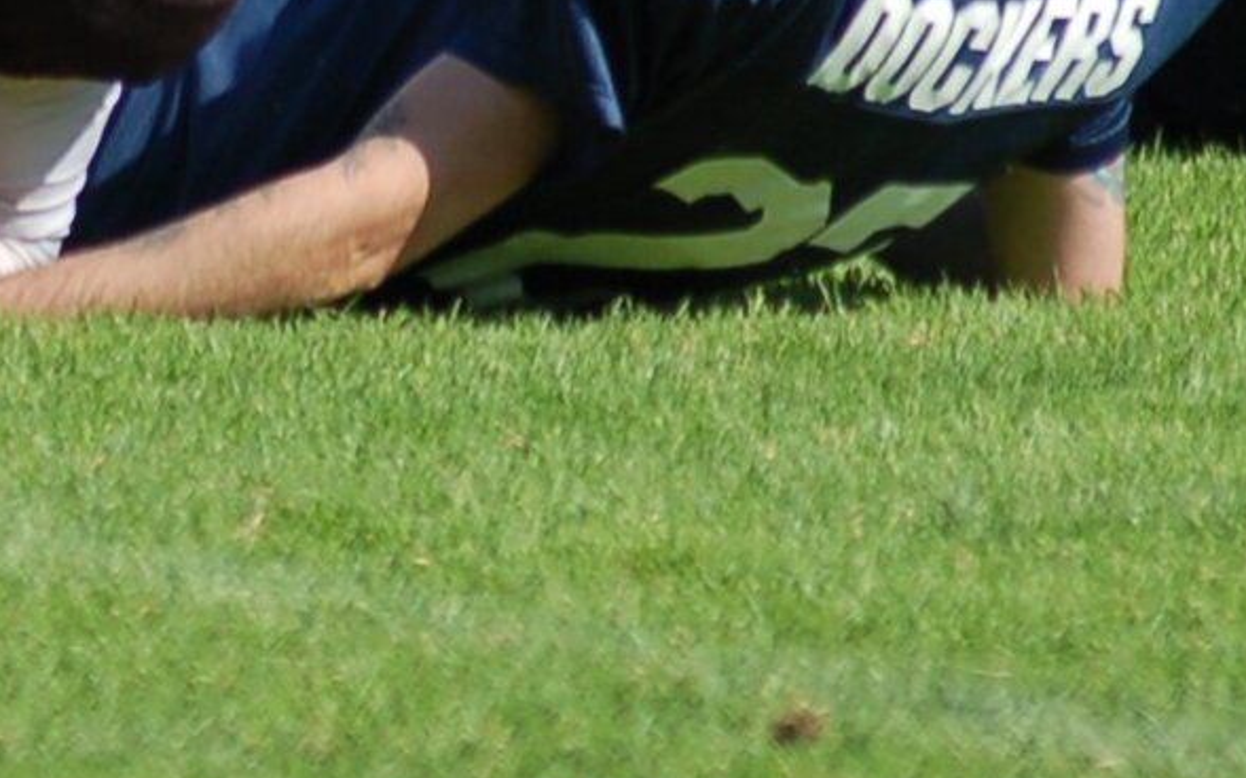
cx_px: 144
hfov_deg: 1.9
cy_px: -226
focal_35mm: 1112
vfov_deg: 1.2
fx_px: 37754
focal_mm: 195
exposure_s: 1/1000
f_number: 5
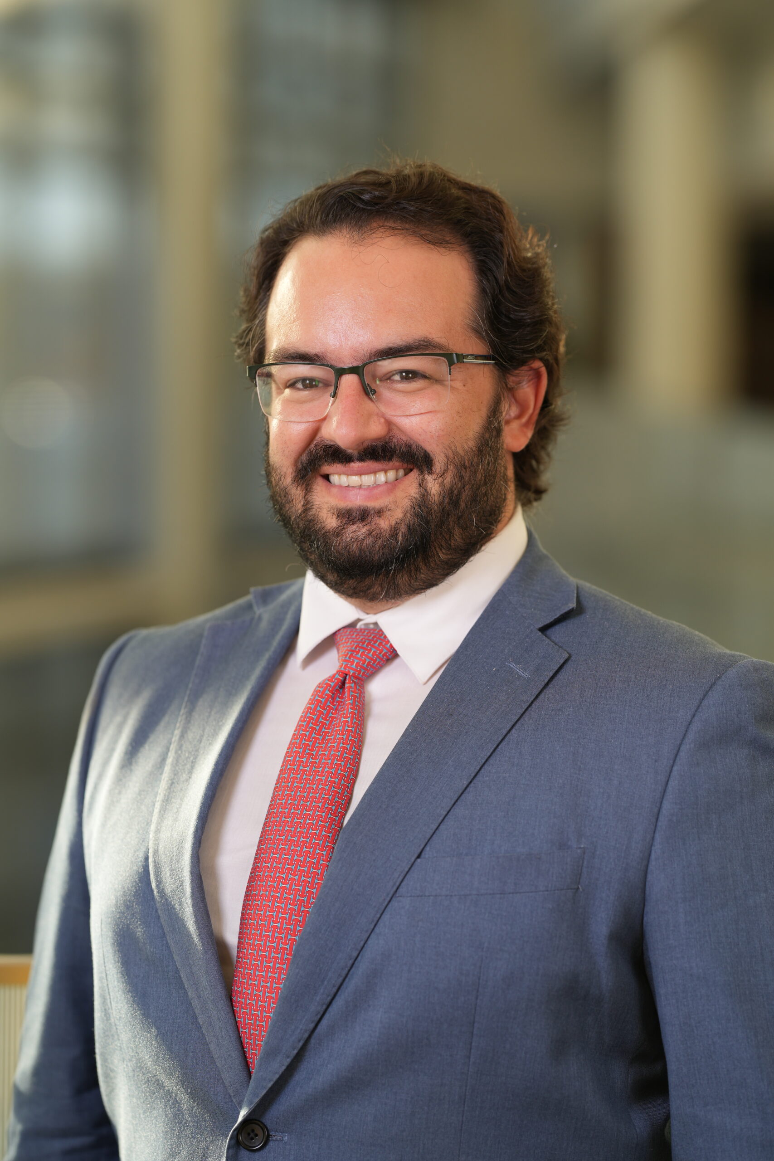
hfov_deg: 10.2
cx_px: 387
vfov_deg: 15.2
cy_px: 580
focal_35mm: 135
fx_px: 4353
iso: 125
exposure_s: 1/320
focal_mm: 135
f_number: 2.8
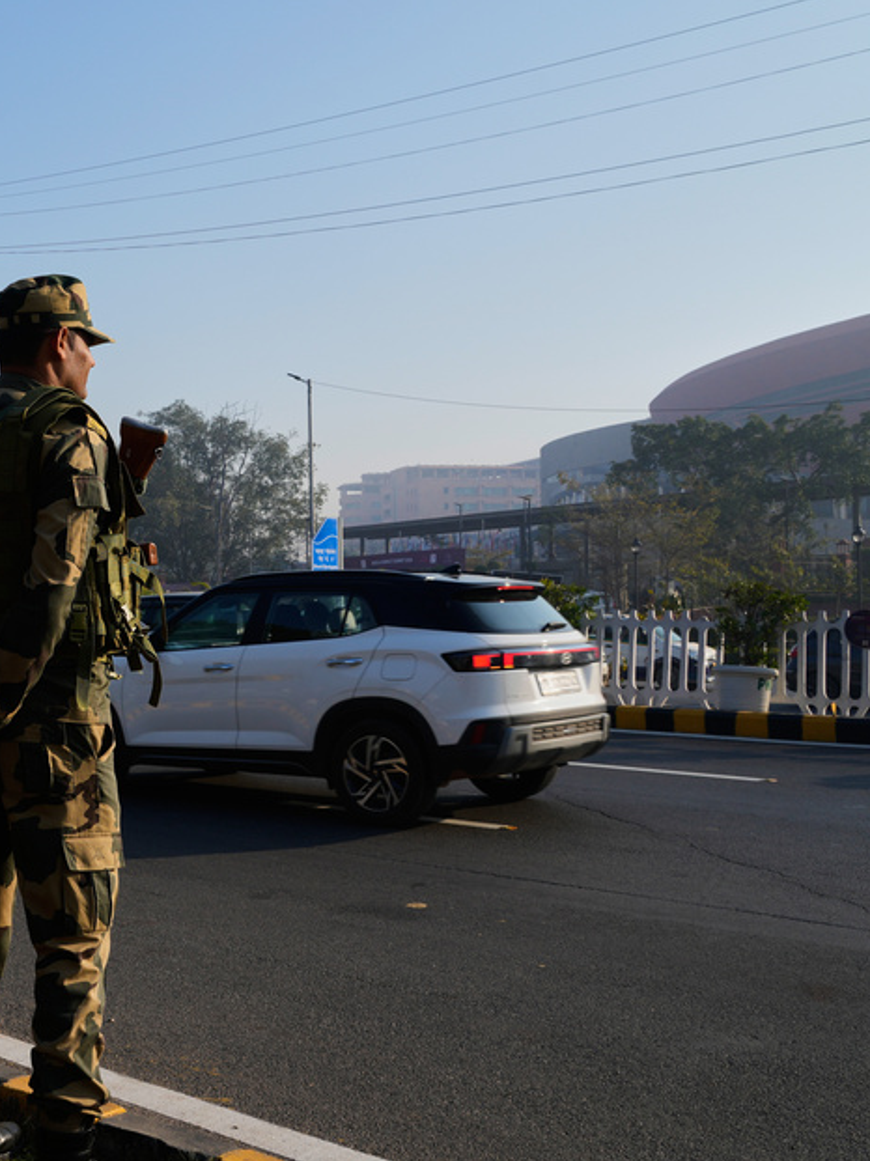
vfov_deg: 49.0
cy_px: 604
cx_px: 34
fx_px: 1274
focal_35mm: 38
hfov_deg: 34.8
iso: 200
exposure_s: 1/500
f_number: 8
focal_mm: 24
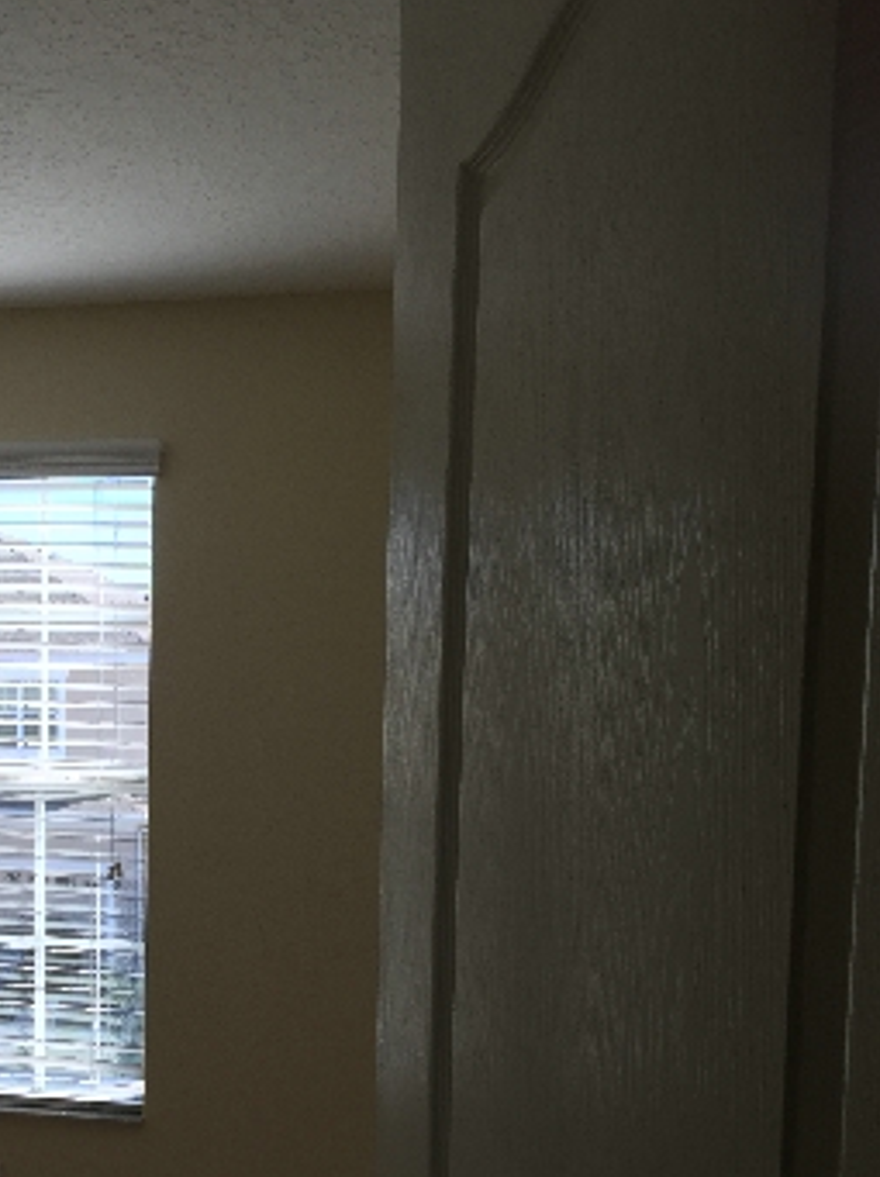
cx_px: 178
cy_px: 925
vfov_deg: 36.4
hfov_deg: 27.9
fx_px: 1732
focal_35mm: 51
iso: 32
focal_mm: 4.15
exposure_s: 1/167
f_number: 2.2
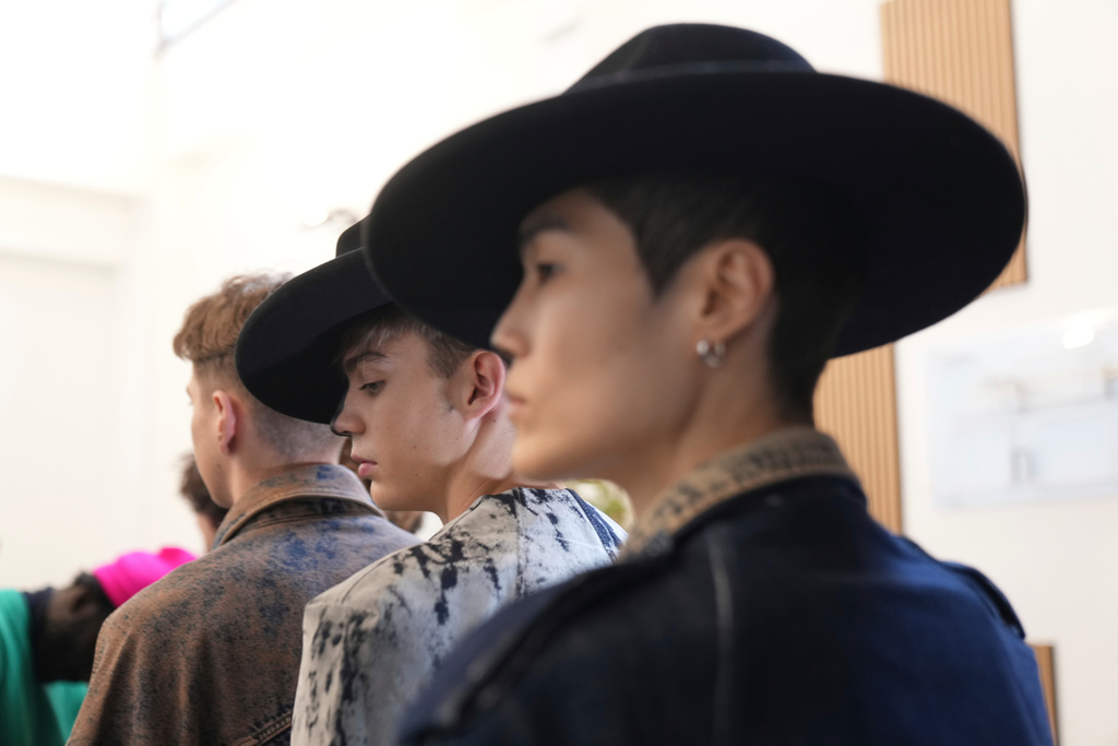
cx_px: 559
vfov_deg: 27.0
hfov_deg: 39.6
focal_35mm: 50
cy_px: 373
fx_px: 1553
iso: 1600
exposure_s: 1/80
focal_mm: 50
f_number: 2.8
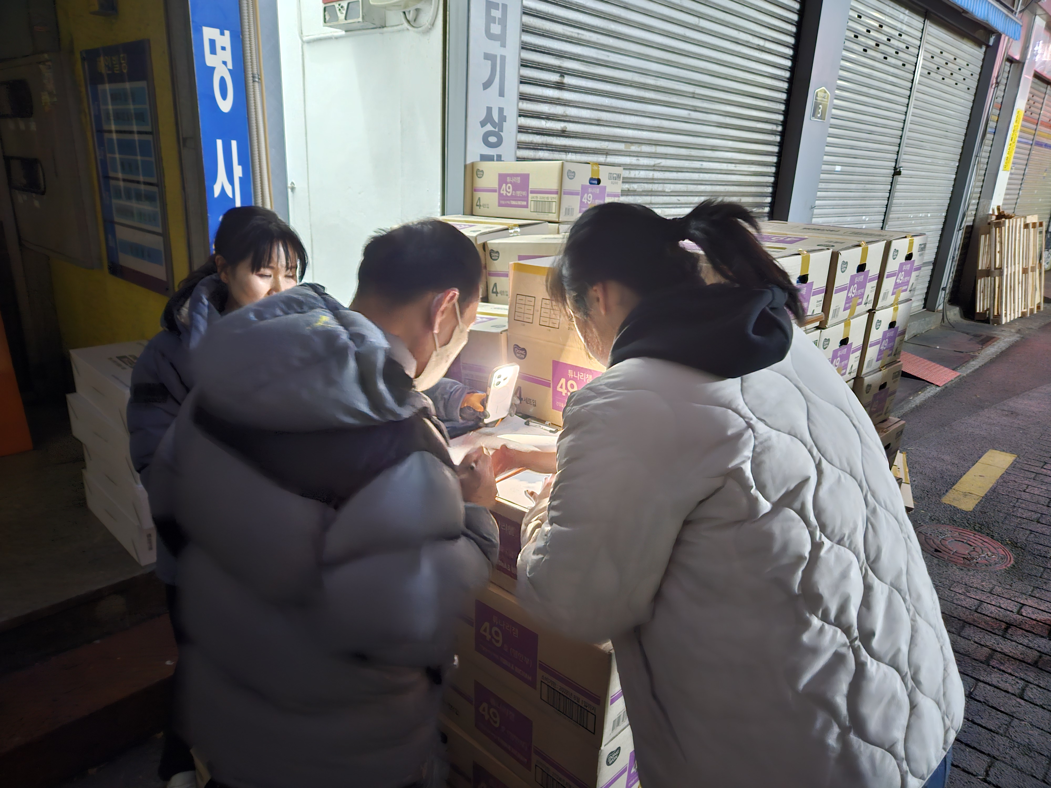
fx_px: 698
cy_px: 394
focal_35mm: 23
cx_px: 526
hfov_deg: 73.9
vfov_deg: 58.9
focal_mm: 5.4
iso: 1250
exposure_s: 1/15
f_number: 1.8
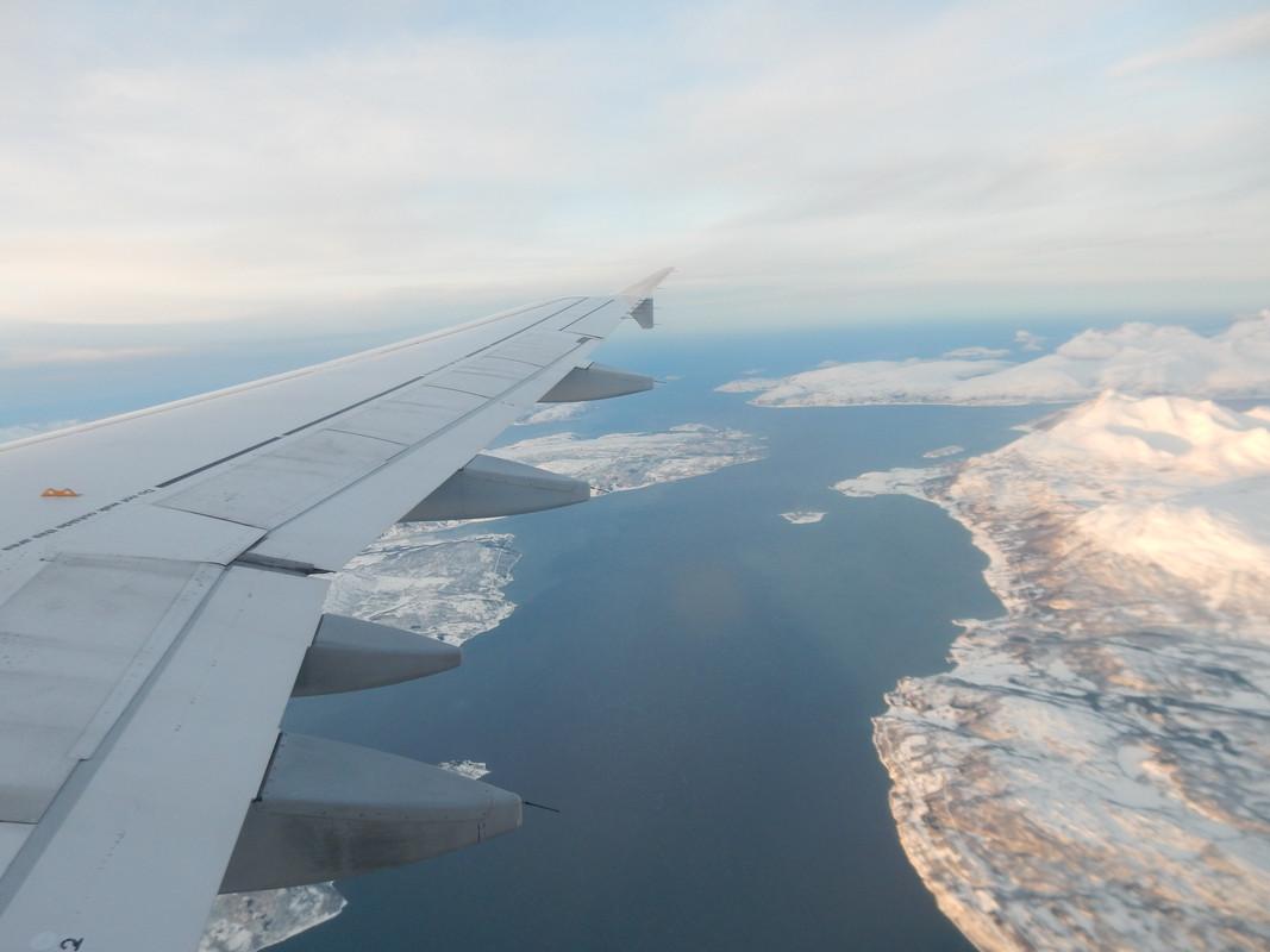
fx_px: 917
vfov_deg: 54.9
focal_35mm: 25
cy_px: 476
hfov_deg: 69.4
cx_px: 635
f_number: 3.7
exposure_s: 1/250
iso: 160
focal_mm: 4.5
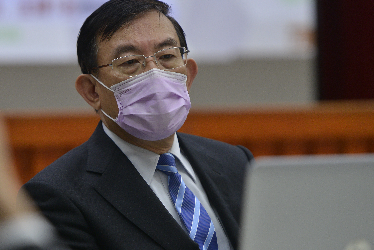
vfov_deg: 6.0
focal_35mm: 229
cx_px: 139
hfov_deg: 9.0
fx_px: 2380
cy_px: 148
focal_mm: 150
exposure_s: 1/125
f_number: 2.8
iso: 800
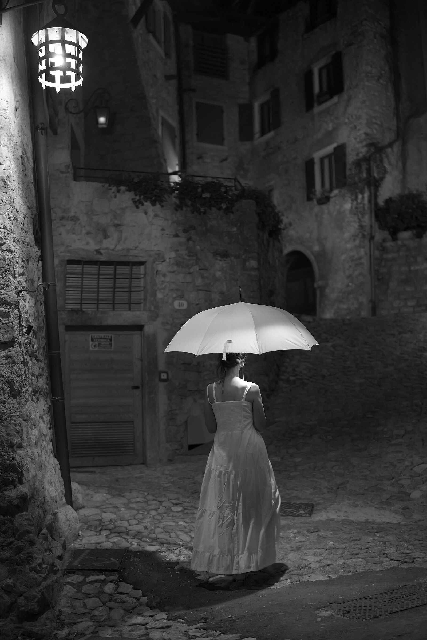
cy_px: 320
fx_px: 890
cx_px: 214
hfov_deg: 27.0
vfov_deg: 39.6
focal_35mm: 50
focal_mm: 50
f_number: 1.8
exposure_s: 1/40
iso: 1600
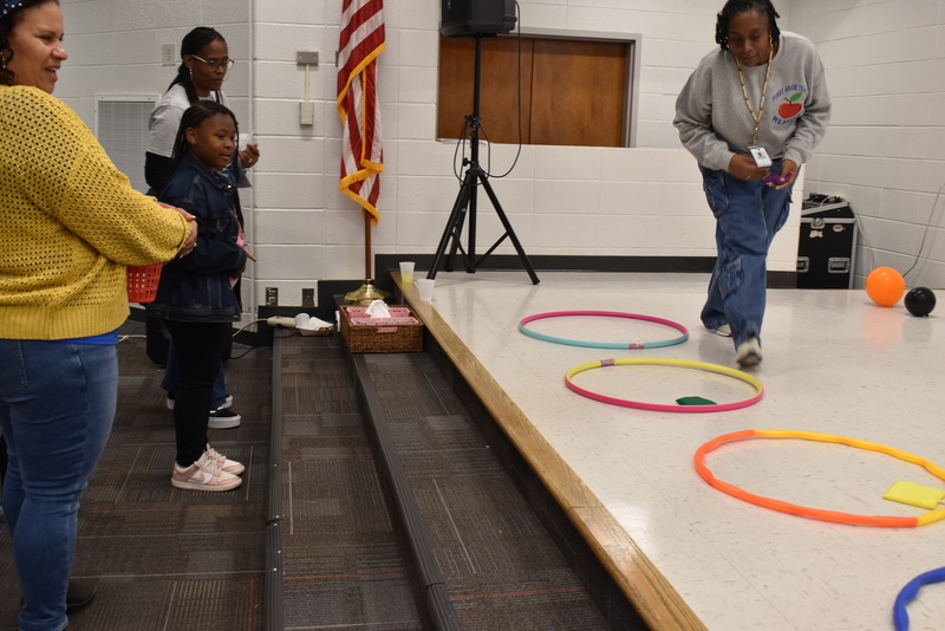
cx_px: 472
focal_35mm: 36
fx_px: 945
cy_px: 316
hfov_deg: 53.1
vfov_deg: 36.9
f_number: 7.1
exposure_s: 1/40
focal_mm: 24
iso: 450
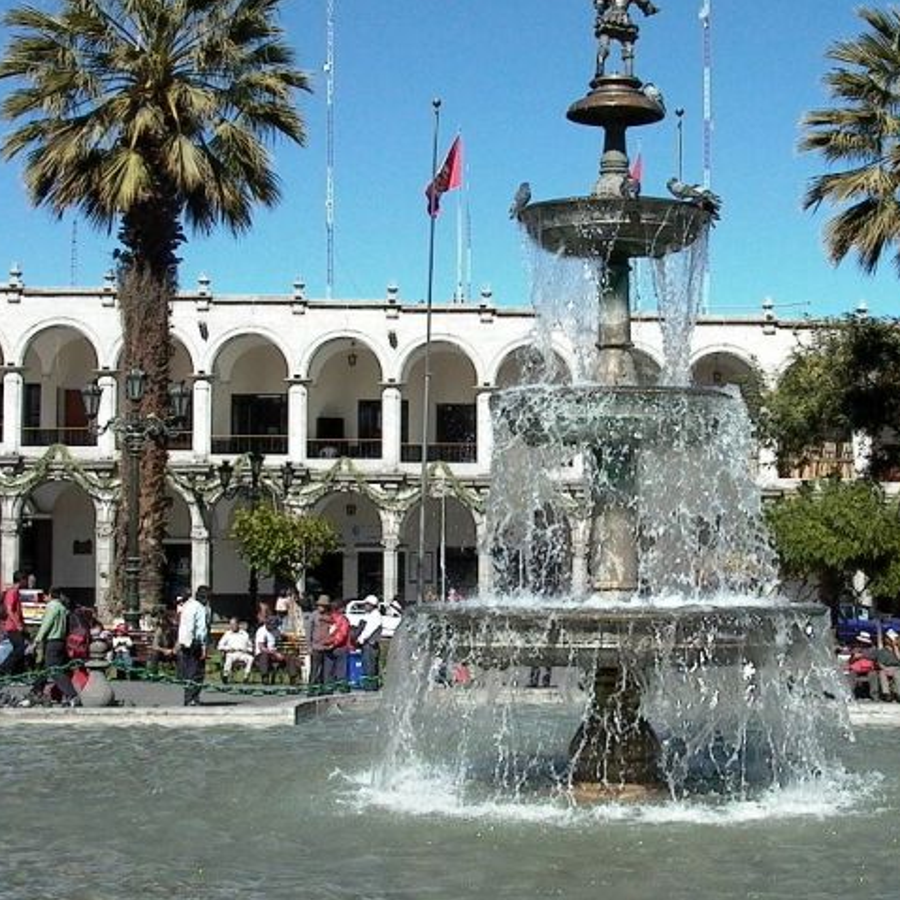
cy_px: 412
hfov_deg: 24.2
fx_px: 2088
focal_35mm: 71
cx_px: 597
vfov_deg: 24.3
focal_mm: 9.53
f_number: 8
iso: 100
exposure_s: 1/356
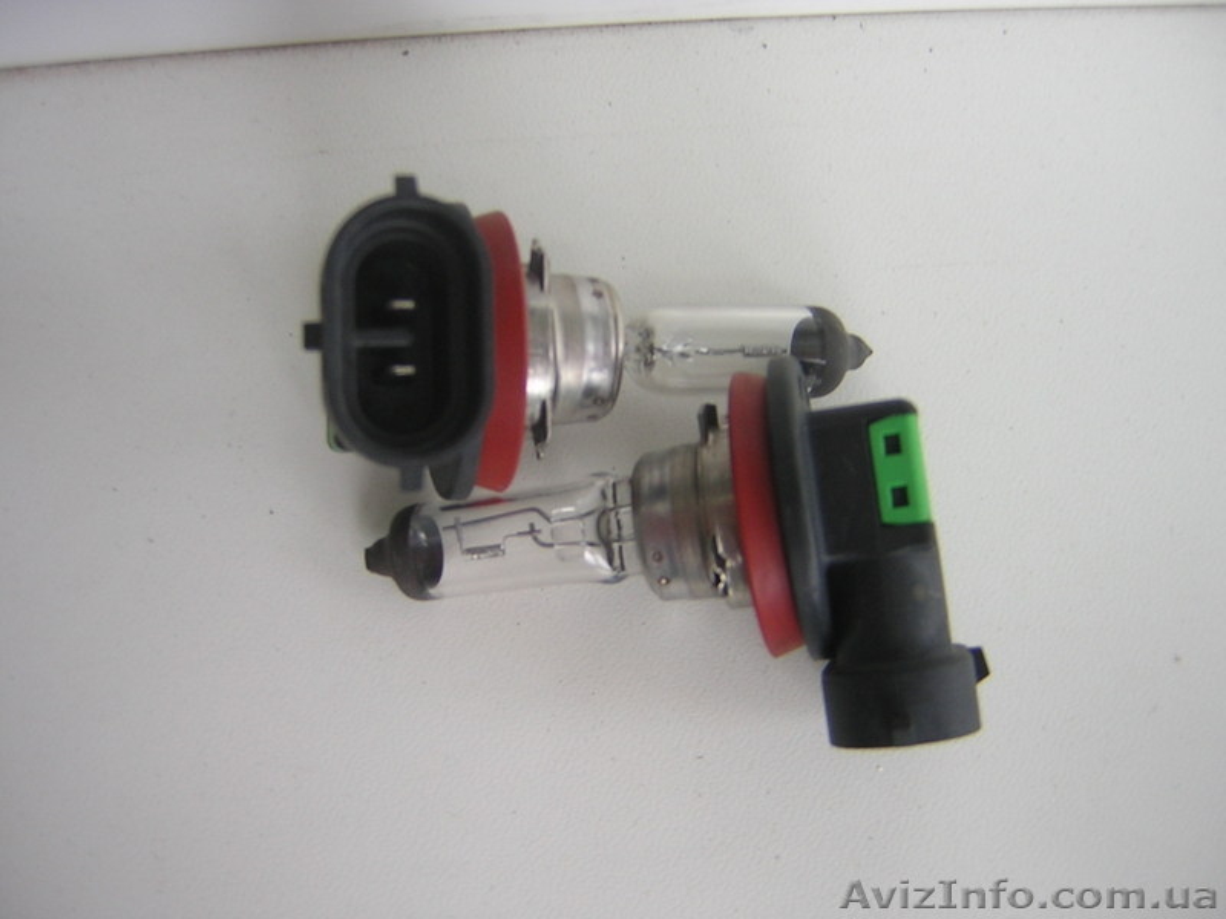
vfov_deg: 39.7
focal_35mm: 36
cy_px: 460
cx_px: 613
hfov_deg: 51.4
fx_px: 1275
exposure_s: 1/71
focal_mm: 4.7
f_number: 2.6
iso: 100
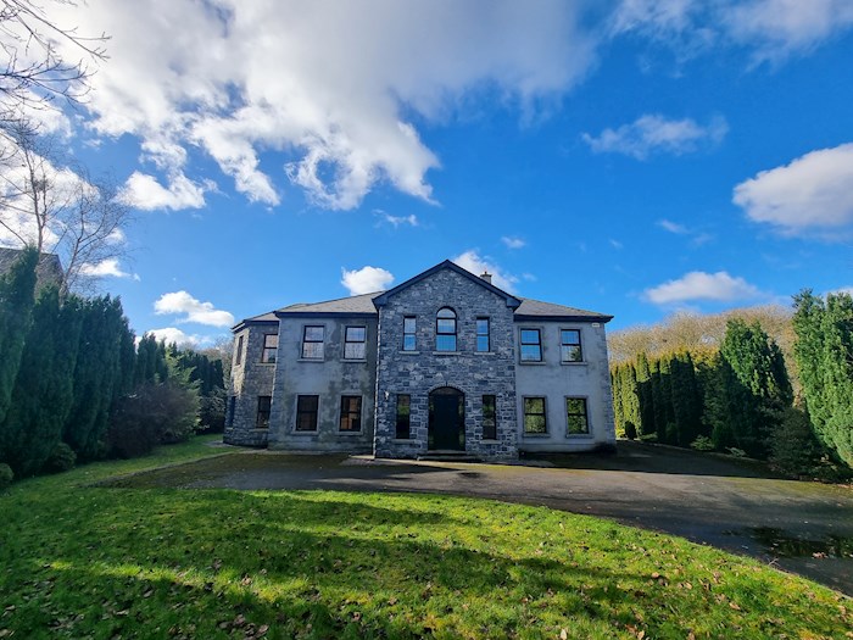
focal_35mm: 13
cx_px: 426
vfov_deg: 89.9
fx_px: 320
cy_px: 320
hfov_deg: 106.2
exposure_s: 1/1652
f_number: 2.2
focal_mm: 2.2
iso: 50
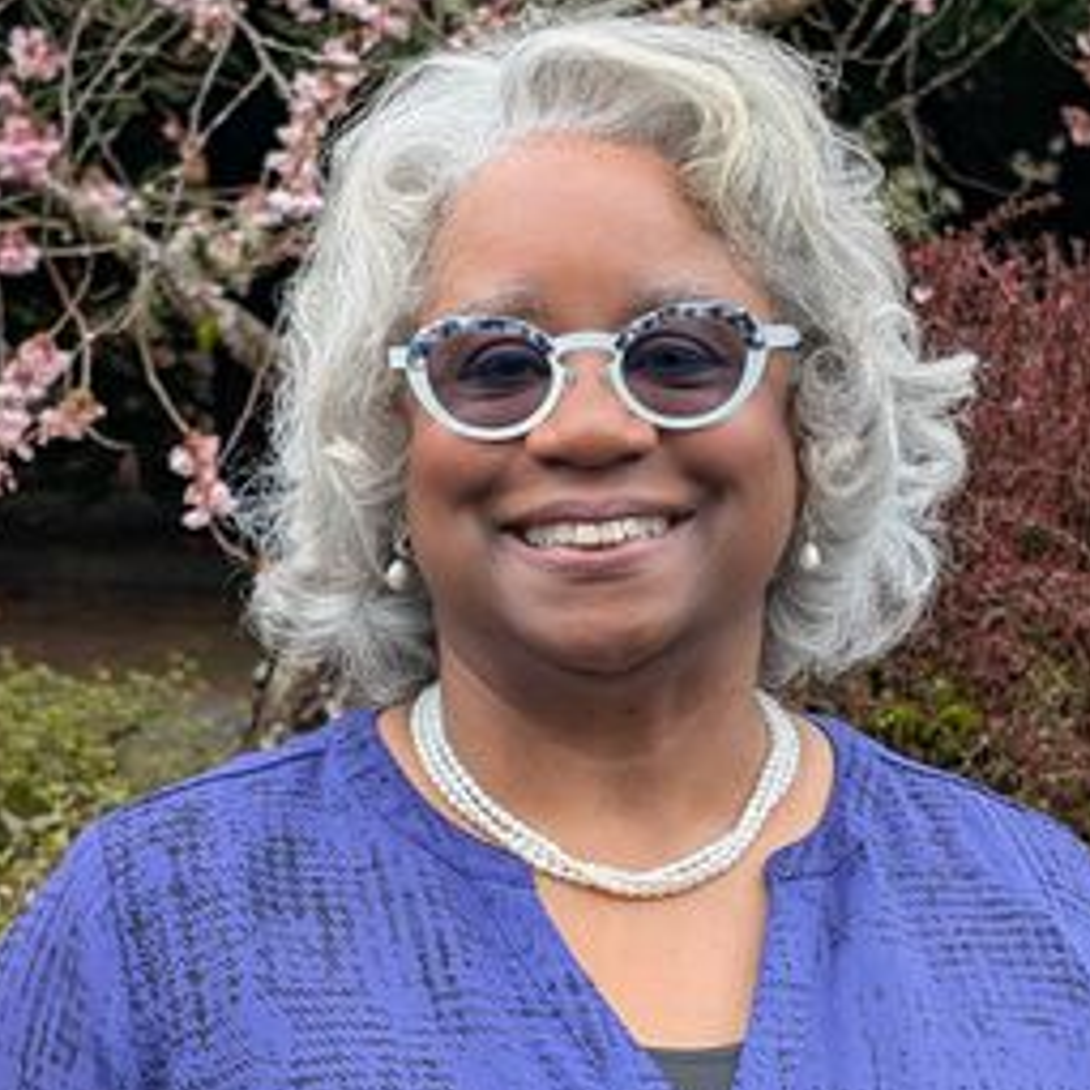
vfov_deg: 20.4
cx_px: 645
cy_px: 616
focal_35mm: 85
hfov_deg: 20.4
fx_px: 3028
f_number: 1.68
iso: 20
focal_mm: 6.9
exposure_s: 1/240
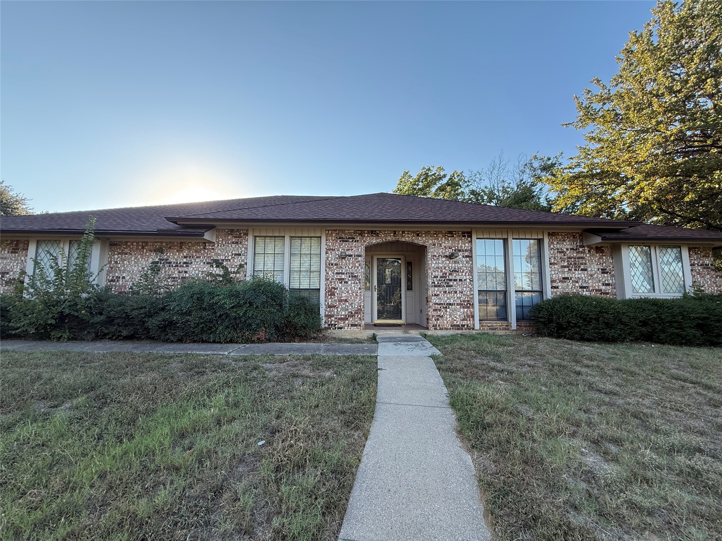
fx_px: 292
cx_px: 361
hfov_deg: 102.1
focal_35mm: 14
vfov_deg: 85.7
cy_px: 270
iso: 64
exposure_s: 1/442
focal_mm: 2.22
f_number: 2.2
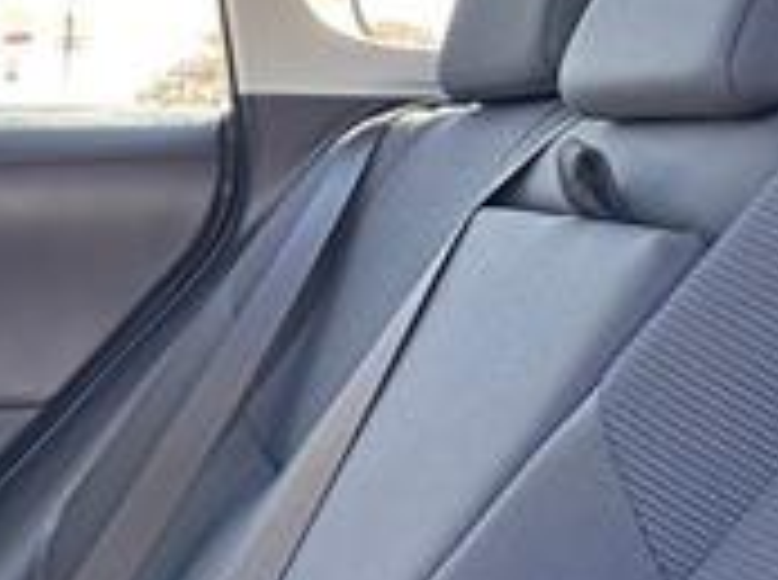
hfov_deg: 18.2
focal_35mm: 89
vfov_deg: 15.5
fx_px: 1996
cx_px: -553
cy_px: 814
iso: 250
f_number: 1.78
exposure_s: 1/99
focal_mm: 6.86
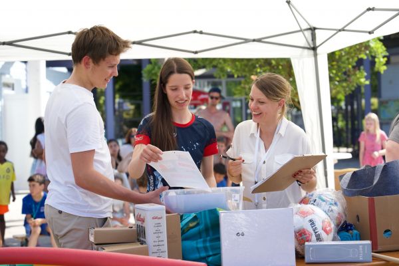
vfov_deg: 19.5
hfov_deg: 28.8
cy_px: 133
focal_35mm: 70
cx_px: 200
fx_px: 776
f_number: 4
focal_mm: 70
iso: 500
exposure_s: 1/1600
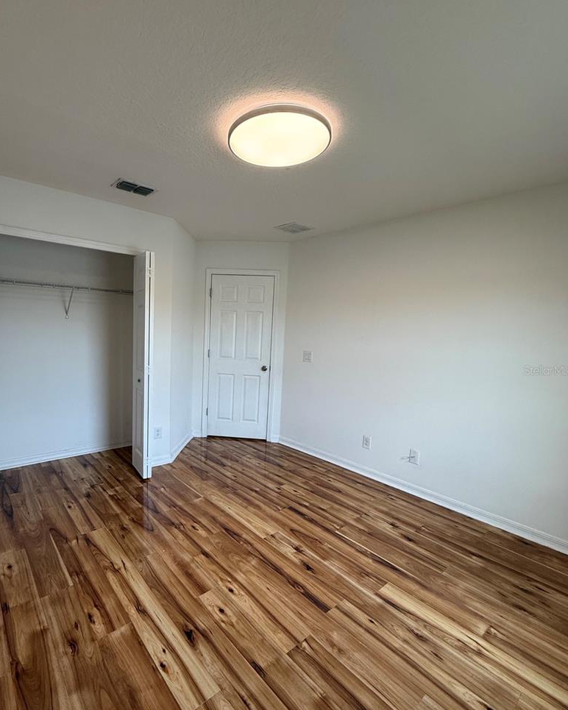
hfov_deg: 76.6
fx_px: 357
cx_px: 245
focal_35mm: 17
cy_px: 370
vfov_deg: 89.6
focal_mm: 2.22
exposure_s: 1/99
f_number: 2.2
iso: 125
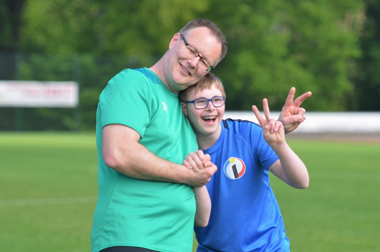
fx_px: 1833
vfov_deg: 7.9
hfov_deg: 11.8
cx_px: 190
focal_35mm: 174
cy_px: 126
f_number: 2.8
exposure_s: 1/500
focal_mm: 116
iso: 125
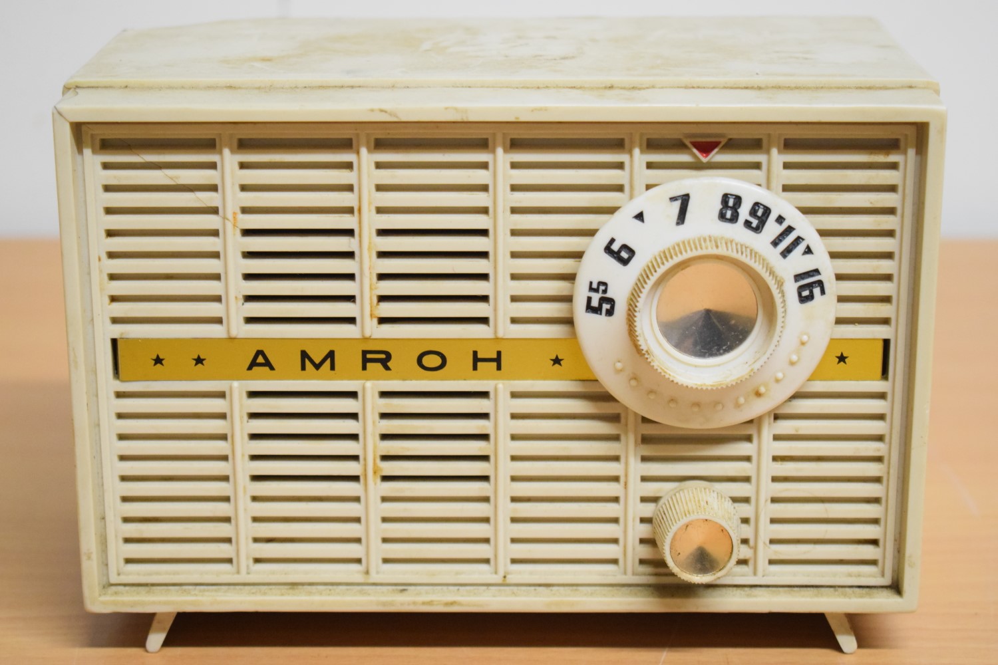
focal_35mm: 78
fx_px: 2162
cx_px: 499
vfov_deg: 17.5
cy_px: 332
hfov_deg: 26.0
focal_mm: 52
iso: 3200
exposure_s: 1/125
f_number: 5.6
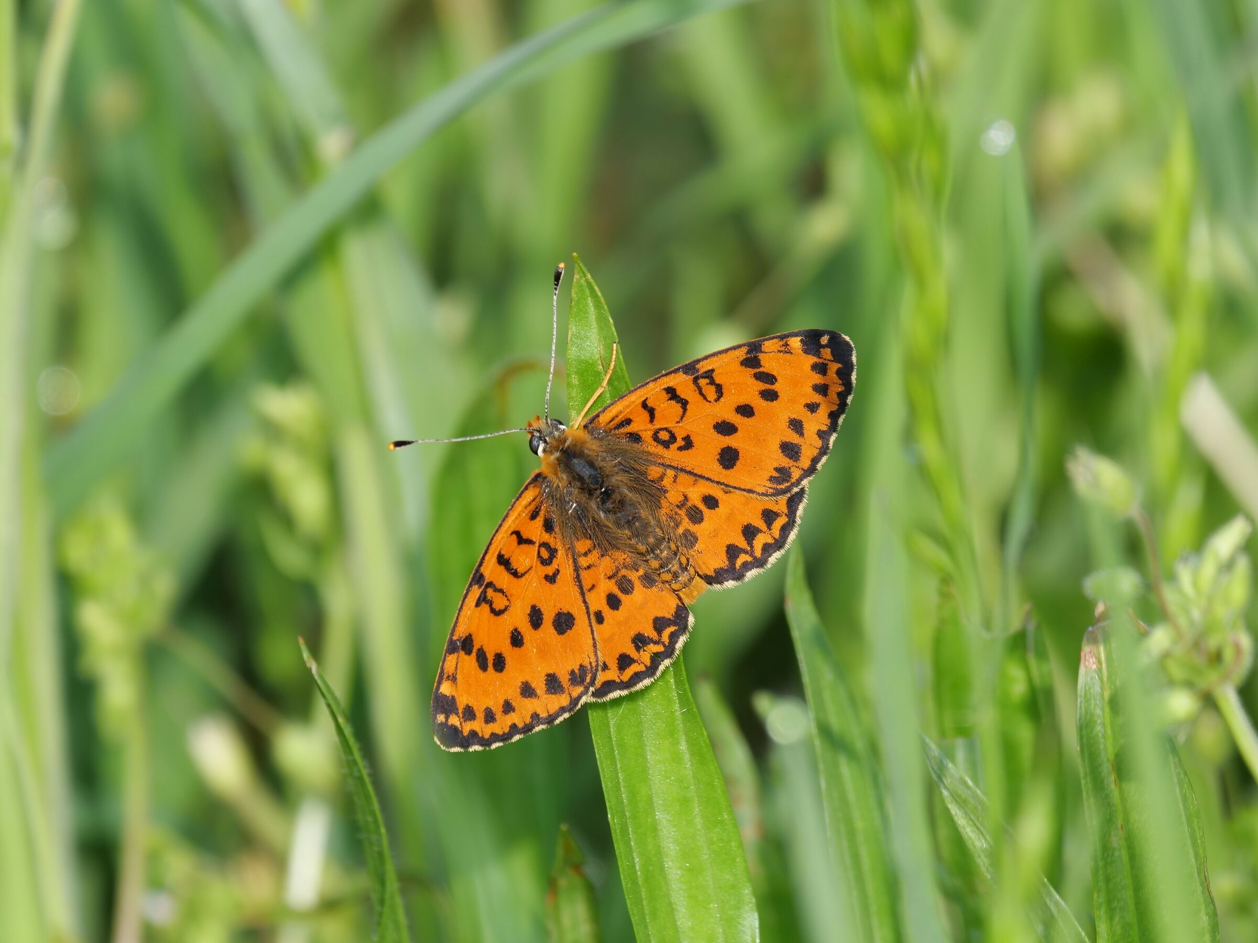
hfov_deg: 2.5
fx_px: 29073
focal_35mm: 800
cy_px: 472
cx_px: 629
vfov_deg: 1.9
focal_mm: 400
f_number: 8
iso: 100
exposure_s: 1/125
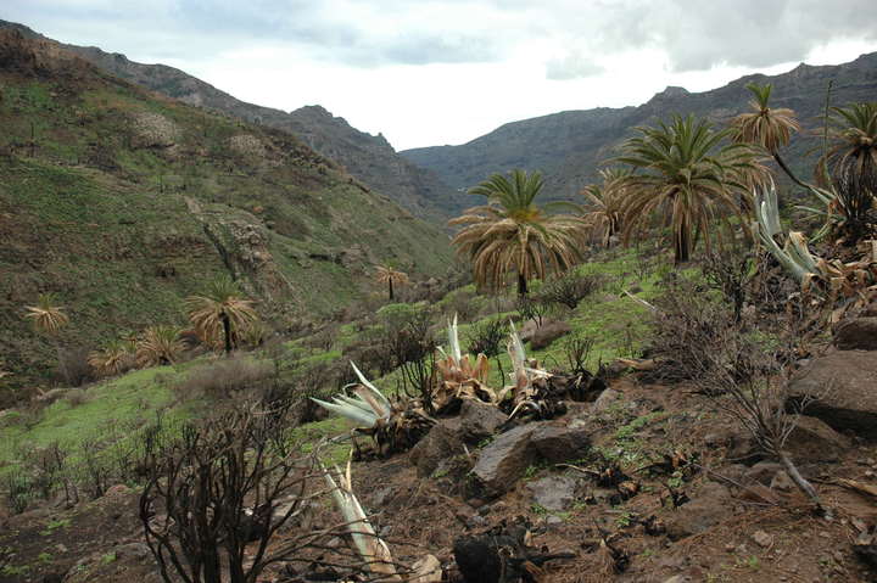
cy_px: 292
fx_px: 657
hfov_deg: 67.4
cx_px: 438
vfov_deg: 47.9
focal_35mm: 27
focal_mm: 18
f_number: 6.3
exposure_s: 1/160
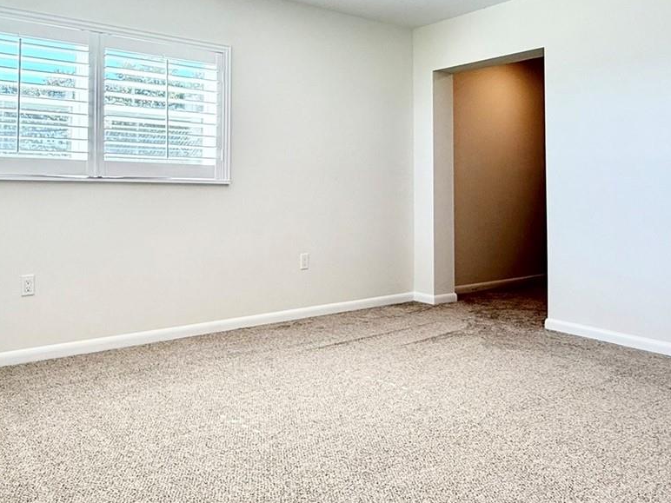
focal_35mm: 29
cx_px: 242
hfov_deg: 60.6
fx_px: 562
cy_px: 170
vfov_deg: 47.5
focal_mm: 2.22
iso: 64
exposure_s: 1/129
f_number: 2.2
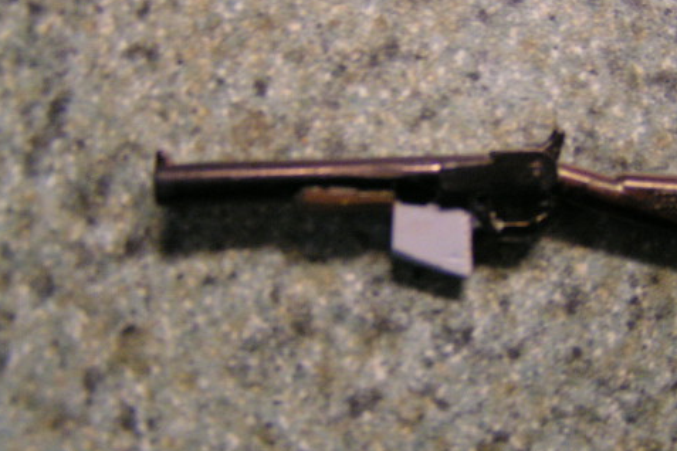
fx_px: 997
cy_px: 207
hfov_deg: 37.2
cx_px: 439
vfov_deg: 25.5
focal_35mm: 53
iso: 200
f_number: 2.8
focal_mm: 5.8
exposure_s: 1/15
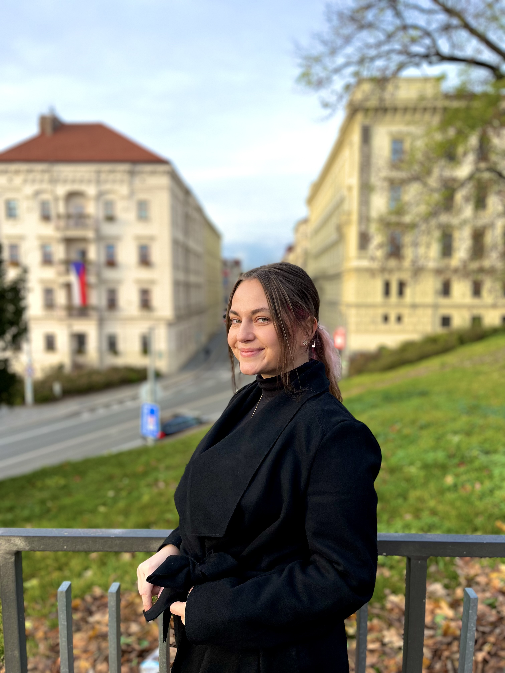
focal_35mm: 26
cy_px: 336
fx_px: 506
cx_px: 252
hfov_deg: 53.1
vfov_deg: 67.3
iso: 50
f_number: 1.6
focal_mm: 5.1
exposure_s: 1/361
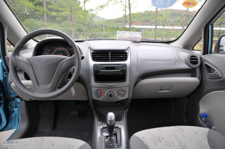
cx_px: 112
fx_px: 150
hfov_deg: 73.8
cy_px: 74
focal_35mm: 24
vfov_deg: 53.0
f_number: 4
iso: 400
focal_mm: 16
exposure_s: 1/100
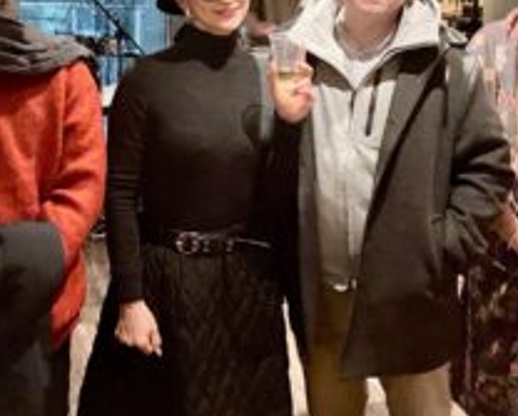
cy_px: 35
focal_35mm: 56
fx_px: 860
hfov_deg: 33.5
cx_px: 260
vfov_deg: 26.2
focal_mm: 3.99
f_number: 1.8
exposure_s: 1/20
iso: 640
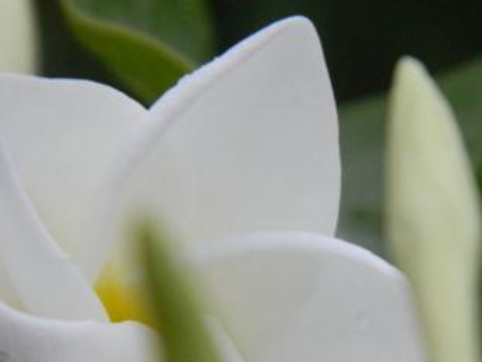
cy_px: 339
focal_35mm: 248
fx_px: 3453
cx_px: 297
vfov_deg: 6.0
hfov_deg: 8.0
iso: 400
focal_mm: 23.2
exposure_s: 1/20
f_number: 4.7
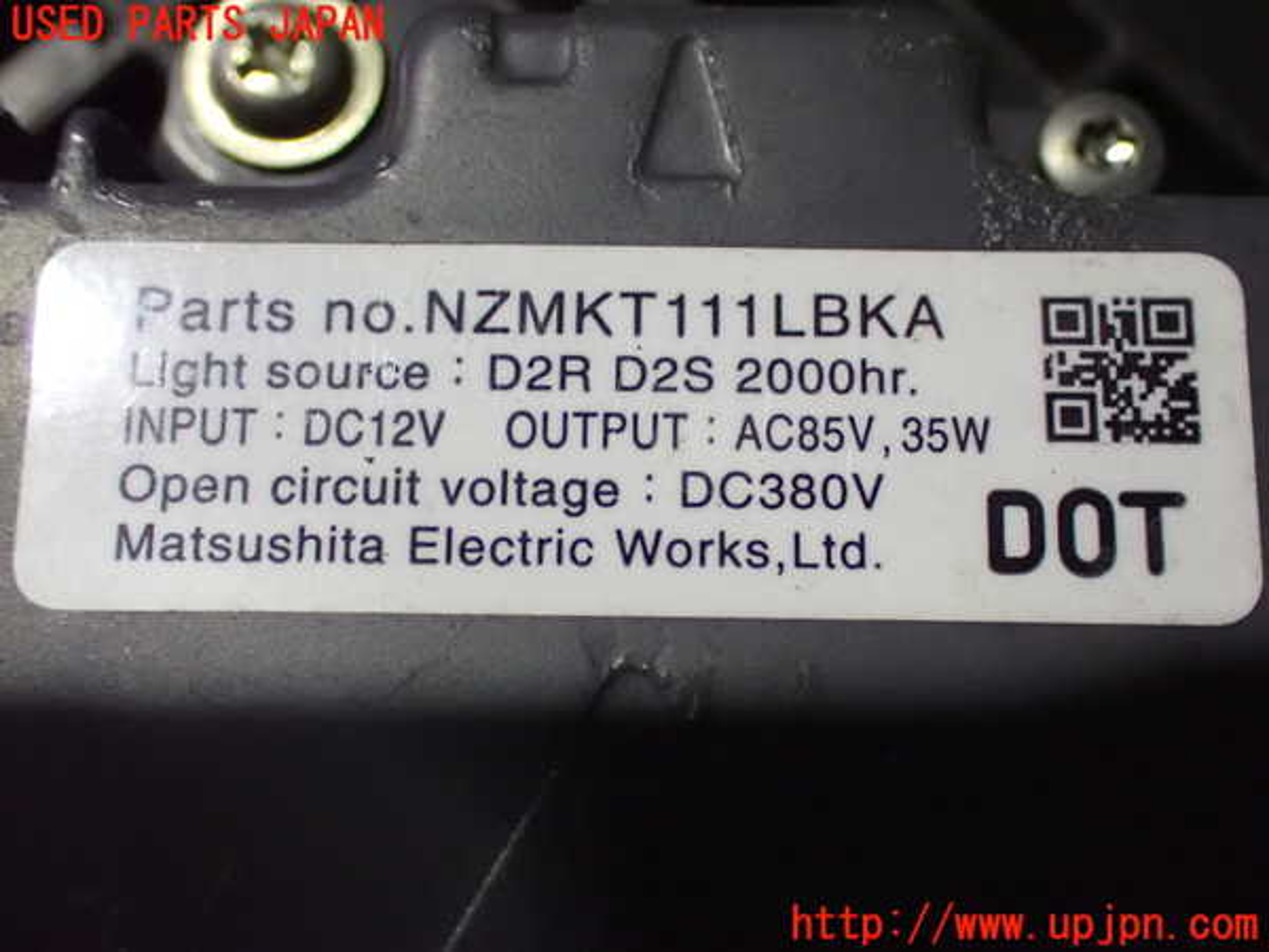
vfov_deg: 30.9
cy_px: 476
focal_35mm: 47
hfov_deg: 40.4
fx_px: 1723
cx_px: 634
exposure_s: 1/40
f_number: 3.1
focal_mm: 8.4
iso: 1600
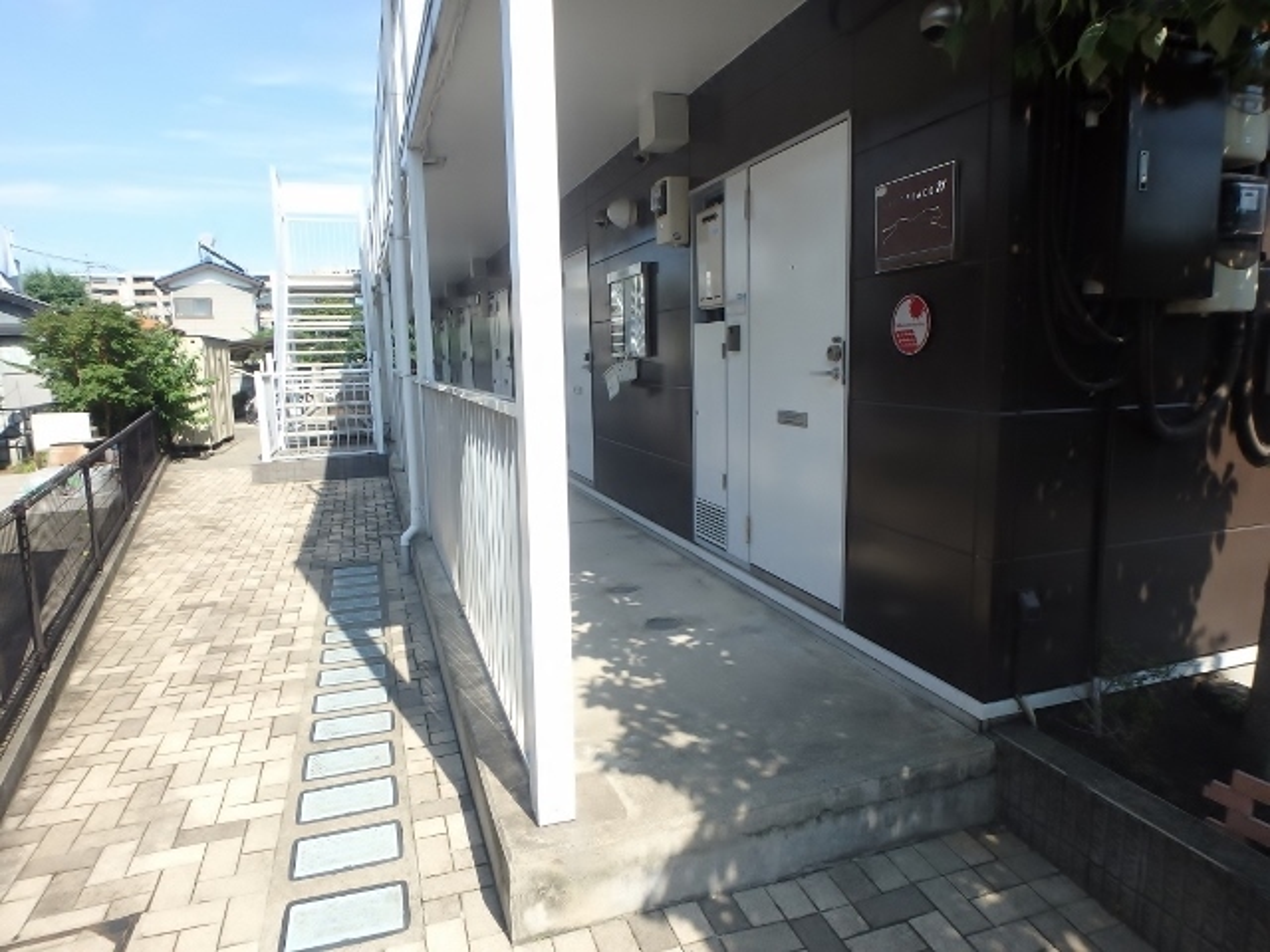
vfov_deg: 63.4
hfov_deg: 79.0
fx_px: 770
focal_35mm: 21
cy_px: 476
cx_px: 635
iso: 125
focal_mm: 3.7
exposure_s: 1/640
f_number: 3.5
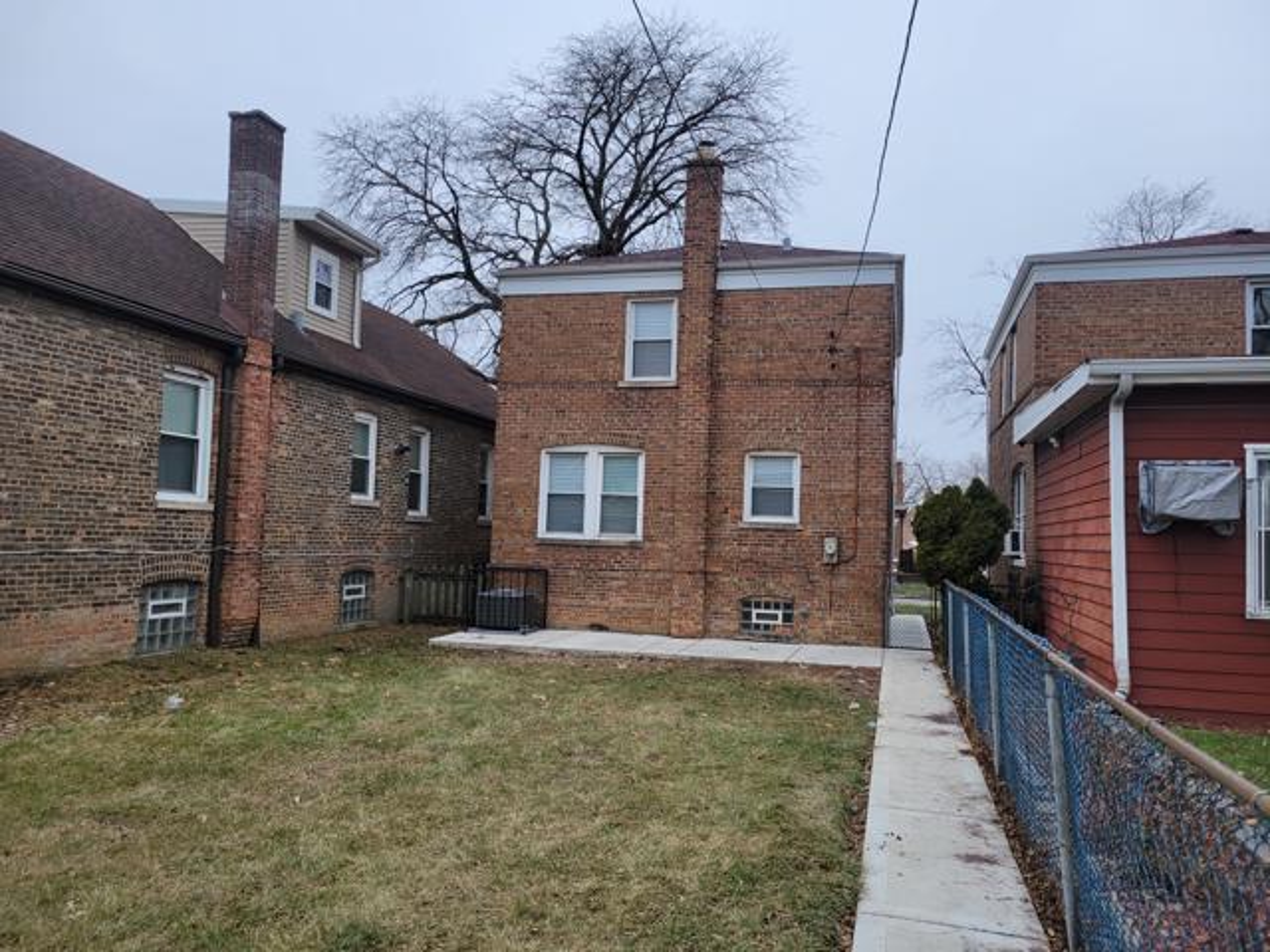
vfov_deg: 53.1
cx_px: 635
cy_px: 476
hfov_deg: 67.3
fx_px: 954
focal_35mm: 26
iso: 40
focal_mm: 5.4
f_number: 1.8
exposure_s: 1/519
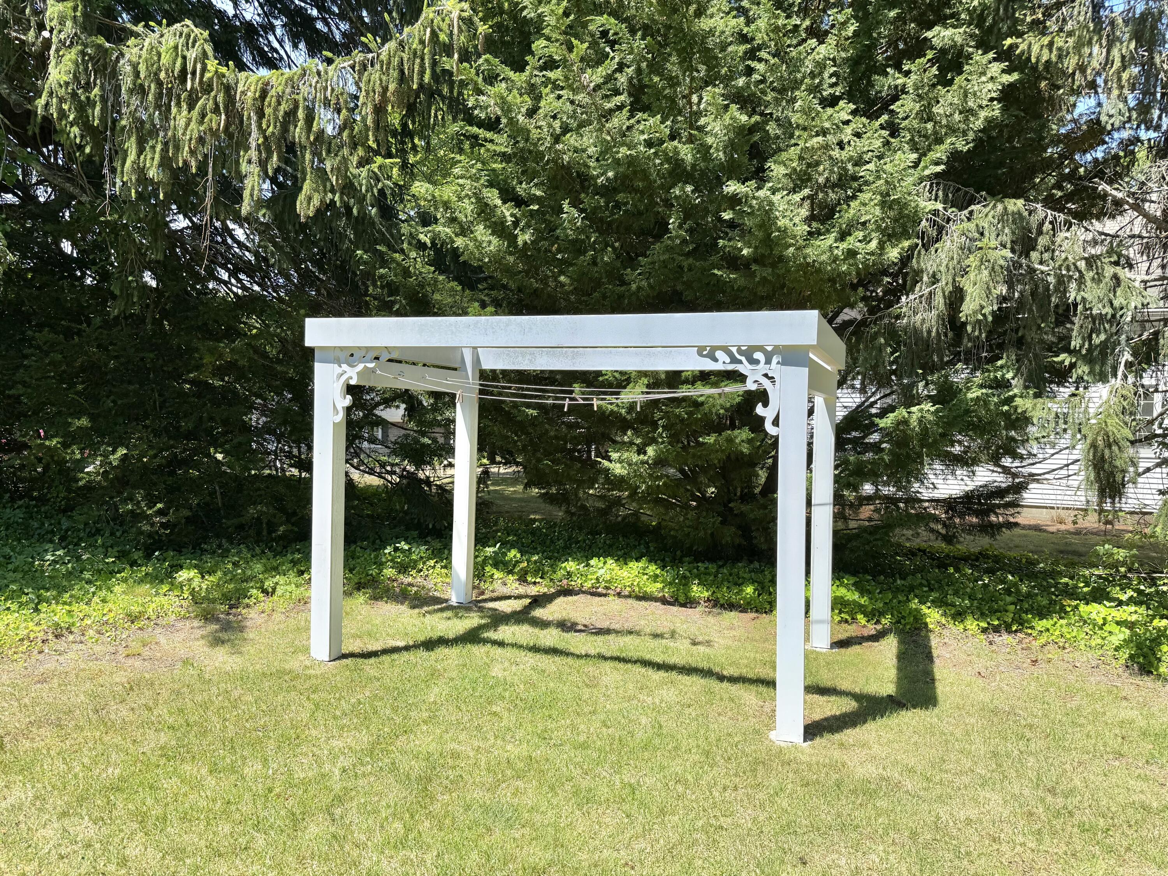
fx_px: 810
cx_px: 584
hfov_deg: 71.6
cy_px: 438
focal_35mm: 24
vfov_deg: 56.8
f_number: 1.78
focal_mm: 6.76
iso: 80
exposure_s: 1/2506
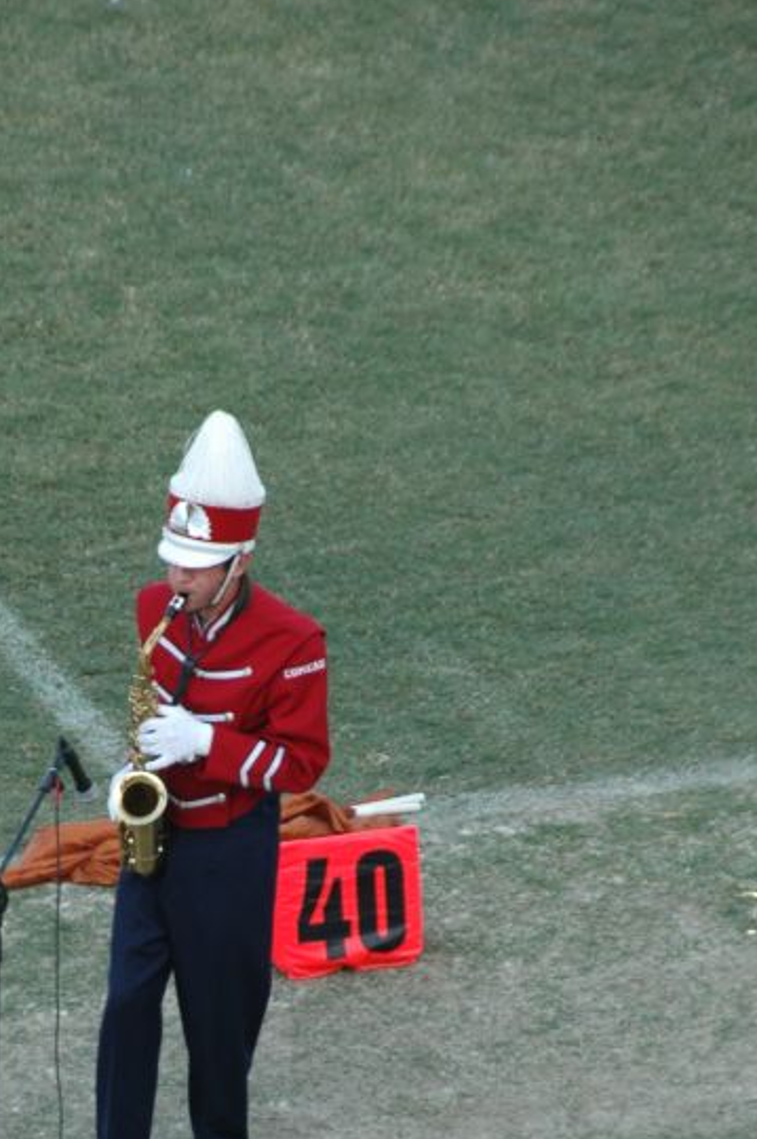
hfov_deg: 2.4
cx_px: 167
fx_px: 17980
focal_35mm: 569
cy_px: 877
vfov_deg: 3.6
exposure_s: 1/125
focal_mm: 200
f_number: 5.6
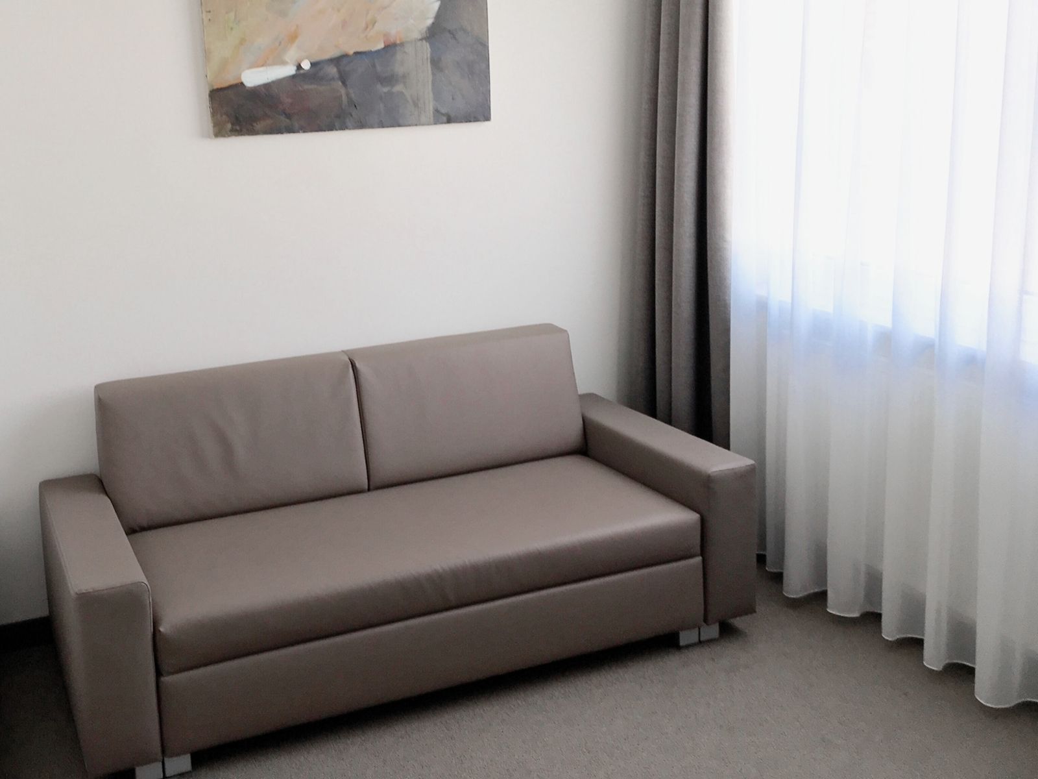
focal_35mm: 29
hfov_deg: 61.7
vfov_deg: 48.2
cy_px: 390
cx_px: 519
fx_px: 870
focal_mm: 4.15
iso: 25
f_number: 2.2
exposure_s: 1/50
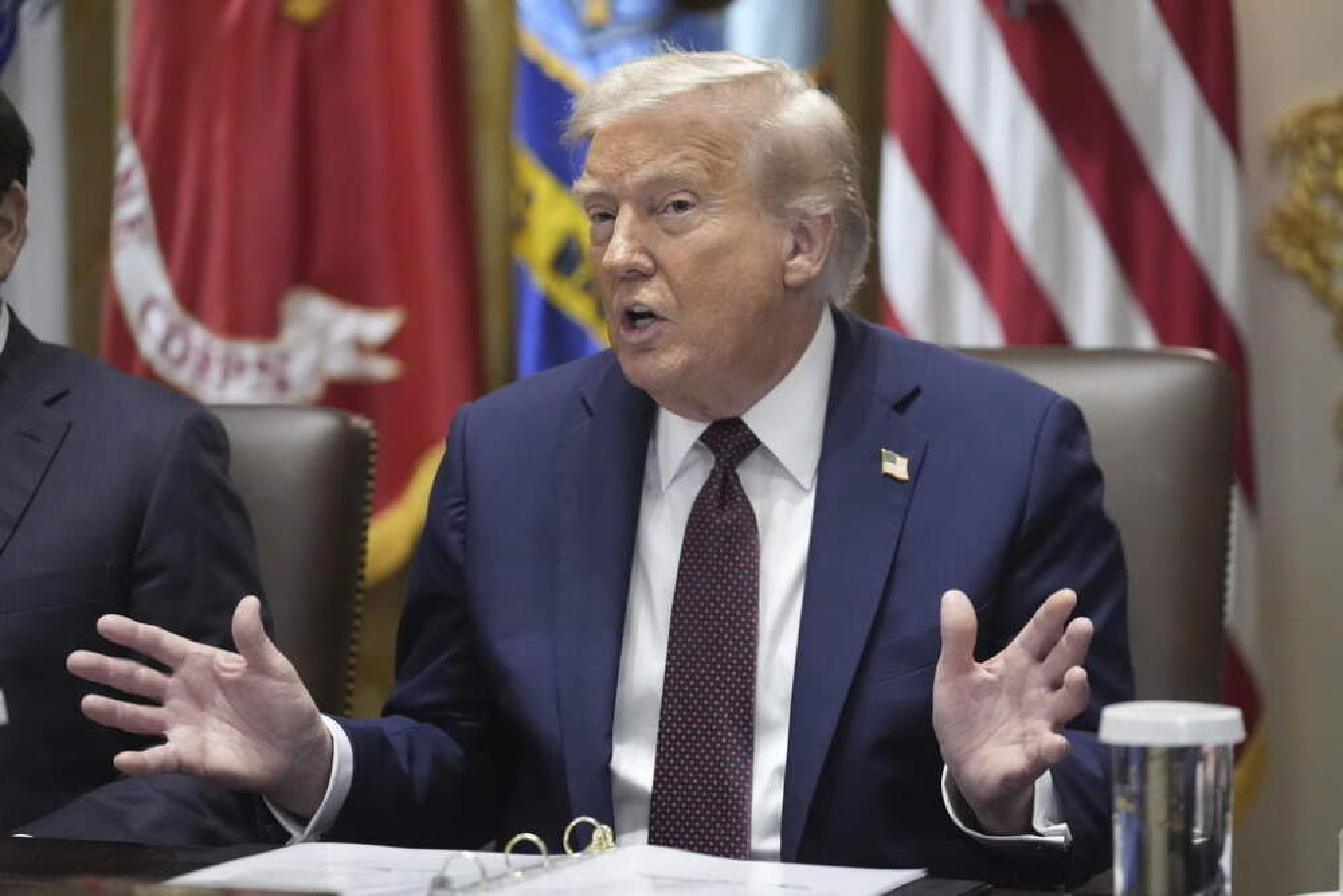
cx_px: 672
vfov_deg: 12.2
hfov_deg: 18.3
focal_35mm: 112
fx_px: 4179
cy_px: 448
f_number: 2.8
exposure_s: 1/400
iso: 6400
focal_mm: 112
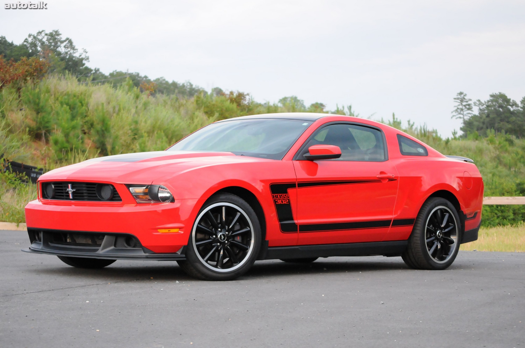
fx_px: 1202
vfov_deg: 16.5
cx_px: 262
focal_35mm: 82
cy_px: 174
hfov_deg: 24.6
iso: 2000
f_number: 5.6
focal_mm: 55
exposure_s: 1/80
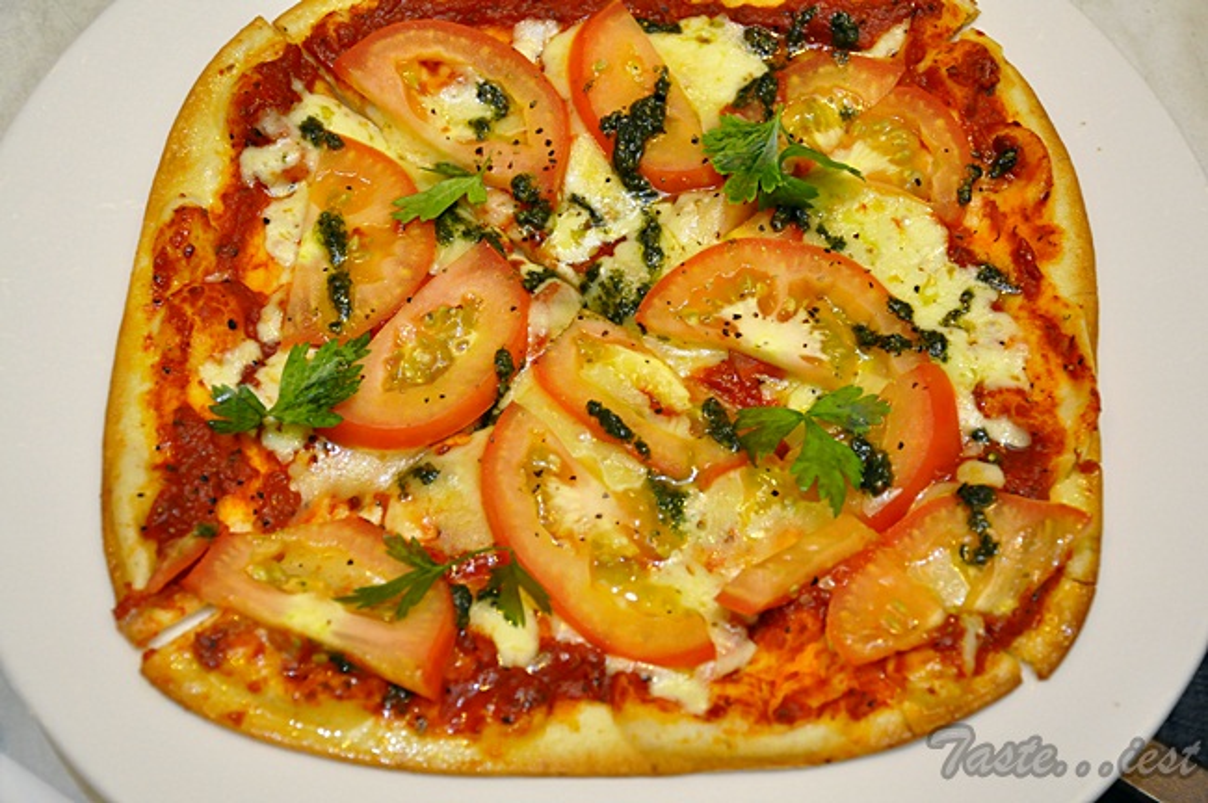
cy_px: 402
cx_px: 604
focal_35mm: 68
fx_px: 2263
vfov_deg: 20.1
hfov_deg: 29.9
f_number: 4.8
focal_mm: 45
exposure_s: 1/60
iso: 2000
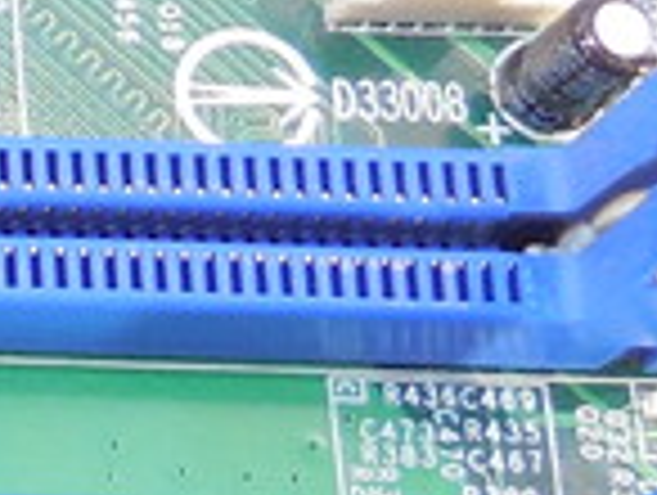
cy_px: -4
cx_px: -1089
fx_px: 3327
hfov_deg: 9.6
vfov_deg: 8.5
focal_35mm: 175
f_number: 3.1
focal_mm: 4.5
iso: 140
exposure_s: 1/30
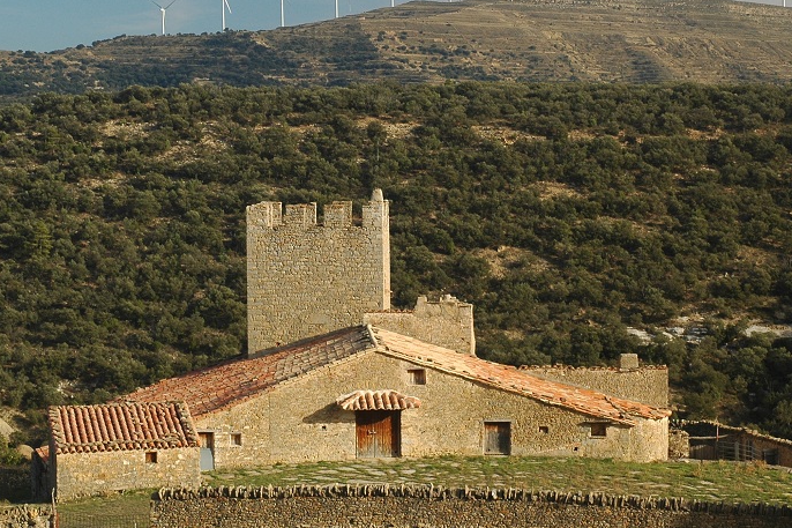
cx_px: 461
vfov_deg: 16.1
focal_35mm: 85
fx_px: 1869
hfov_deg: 23.9
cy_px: 240
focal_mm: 38
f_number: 9
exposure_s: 1/80
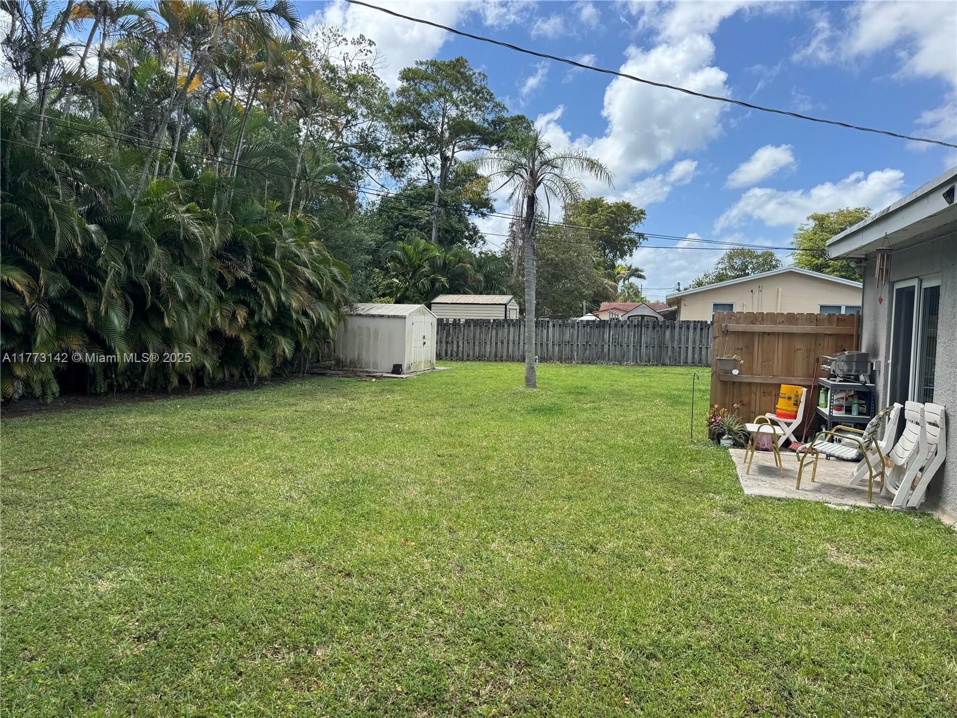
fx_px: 664
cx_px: 478
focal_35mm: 24
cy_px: 359
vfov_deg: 56.8
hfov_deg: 71.6
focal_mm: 6.86
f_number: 1.78
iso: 80
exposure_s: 1/2415
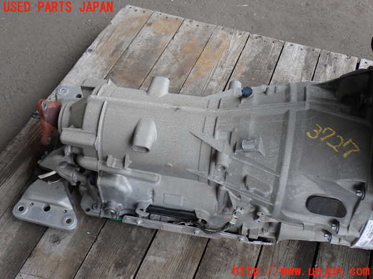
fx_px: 474
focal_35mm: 44
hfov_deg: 42.9
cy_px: 140
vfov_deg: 32.9
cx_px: 186
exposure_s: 1/100
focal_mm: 7.84
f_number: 2.9
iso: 100
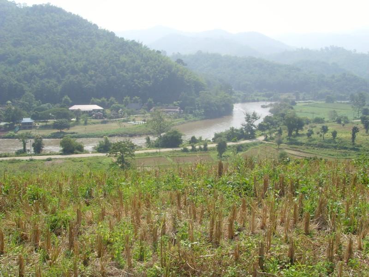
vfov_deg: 36.8
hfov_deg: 47.9
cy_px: 138
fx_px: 416
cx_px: 184
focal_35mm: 39
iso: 80
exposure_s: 1/250
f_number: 6.3
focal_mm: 6.6
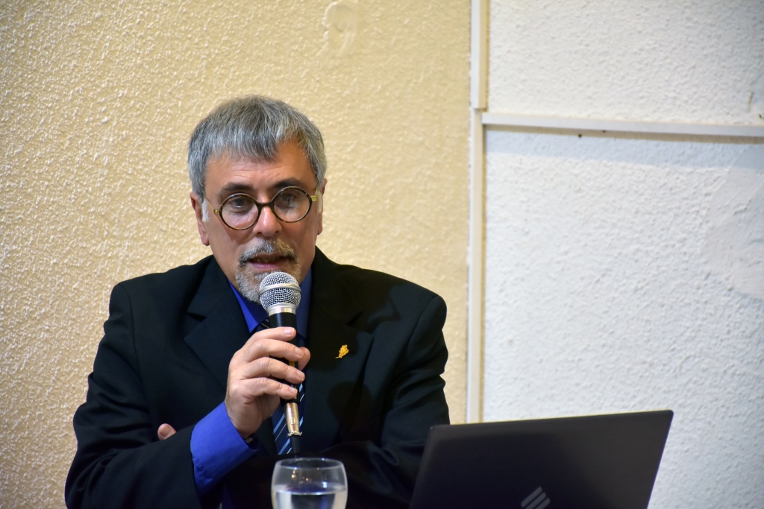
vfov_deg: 8.2
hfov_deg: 12.2
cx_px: 382
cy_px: 254
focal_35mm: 168
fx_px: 3566
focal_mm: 112
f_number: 5.6
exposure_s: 1/50
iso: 800
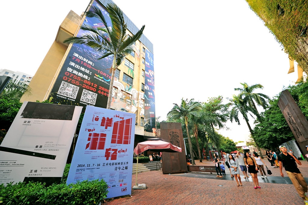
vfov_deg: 89.9
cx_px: 154
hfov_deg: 112.7
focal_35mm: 12
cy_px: 102
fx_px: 103
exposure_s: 1/50
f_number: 5
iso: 100
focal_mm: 12
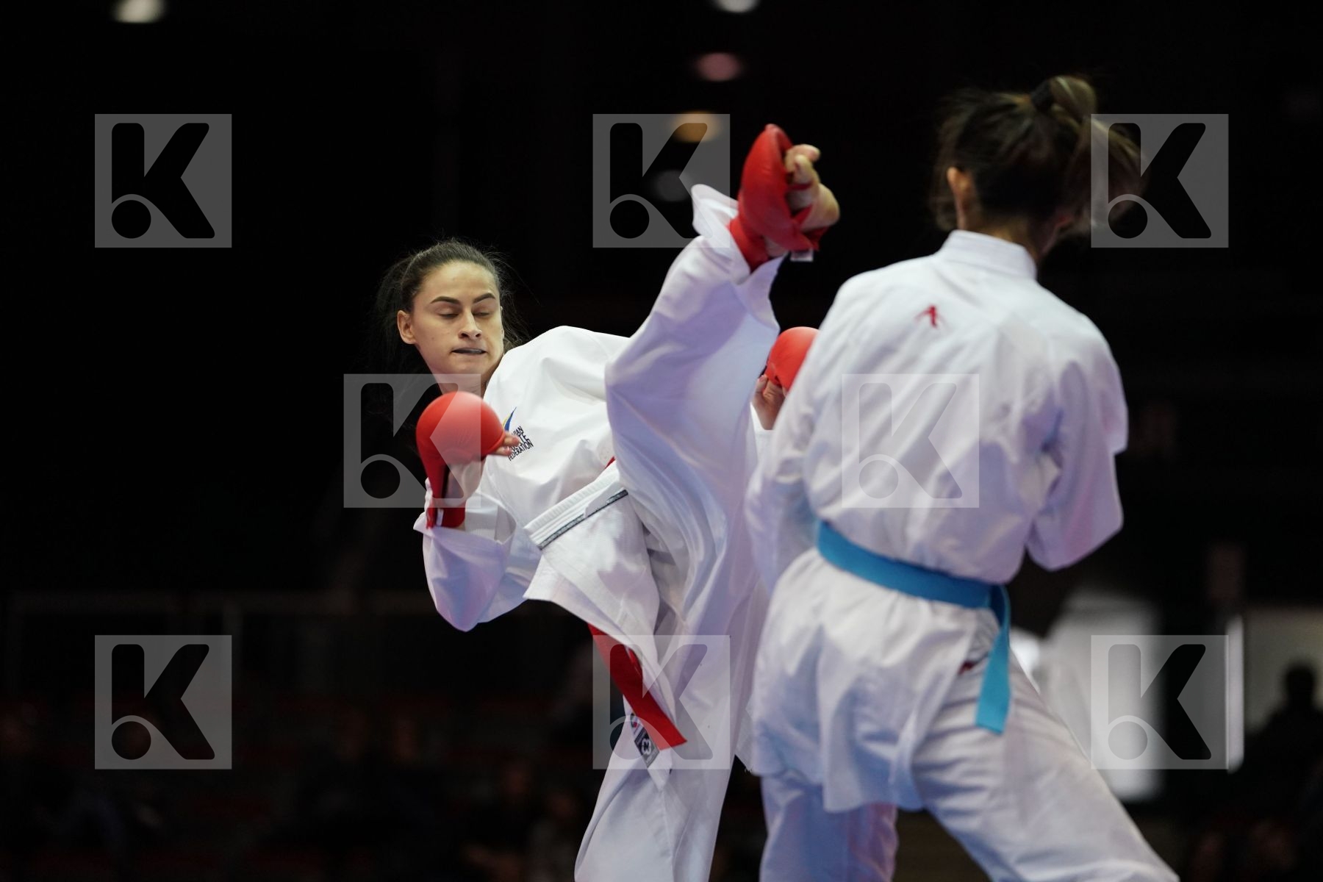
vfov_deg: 7.2
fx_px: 7019
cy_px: 441
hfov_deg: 10.8
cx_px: 662
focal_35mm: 191
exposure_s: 1/1000
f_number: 2.8
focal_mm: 191
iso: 2500
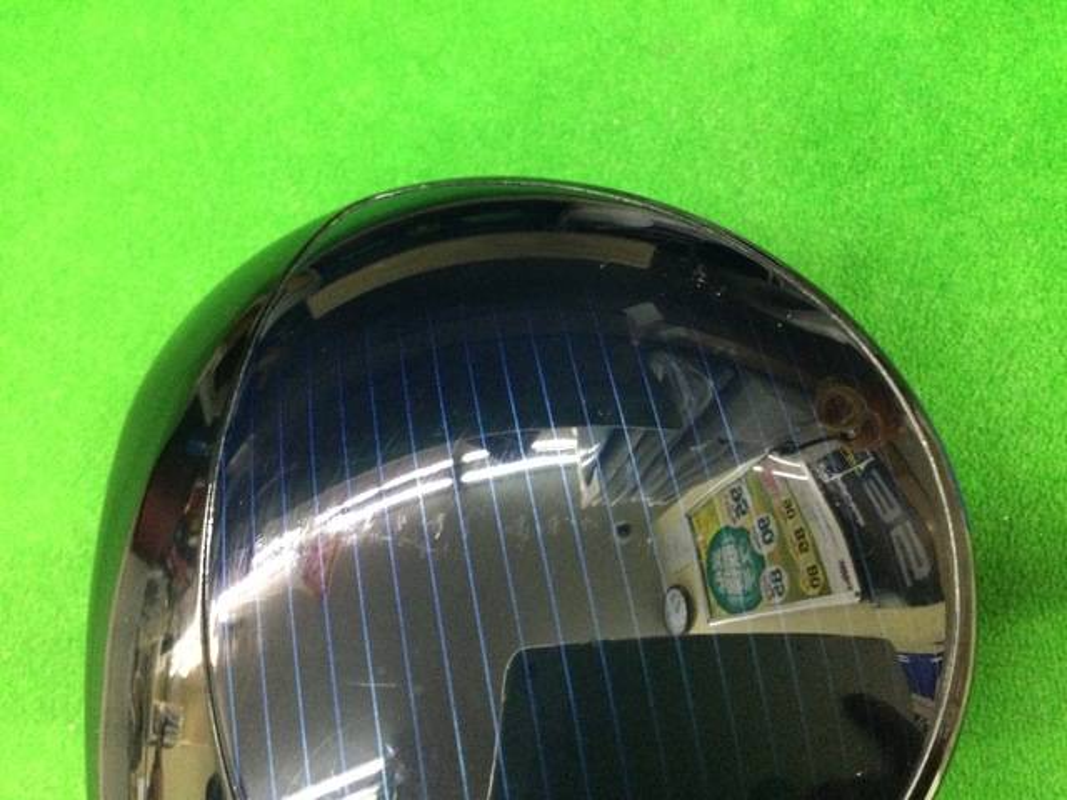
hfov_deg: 58.4
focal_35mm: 31
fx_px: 956
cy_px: 400
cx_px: 534
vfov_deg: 45.4
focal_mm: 3.3
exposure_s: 1/15
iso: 250
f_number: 2.4
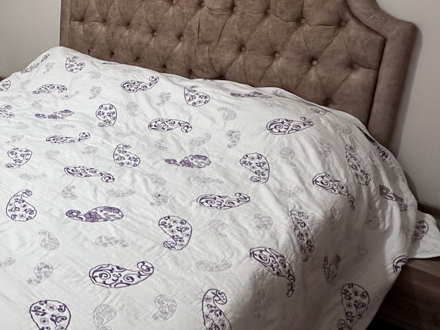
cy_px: 100
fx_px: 572
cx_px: 11
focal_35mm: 45
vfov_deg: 31.8
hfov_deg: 38.0
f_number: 2.2
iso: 320
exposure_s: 1/50
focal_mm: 2.22
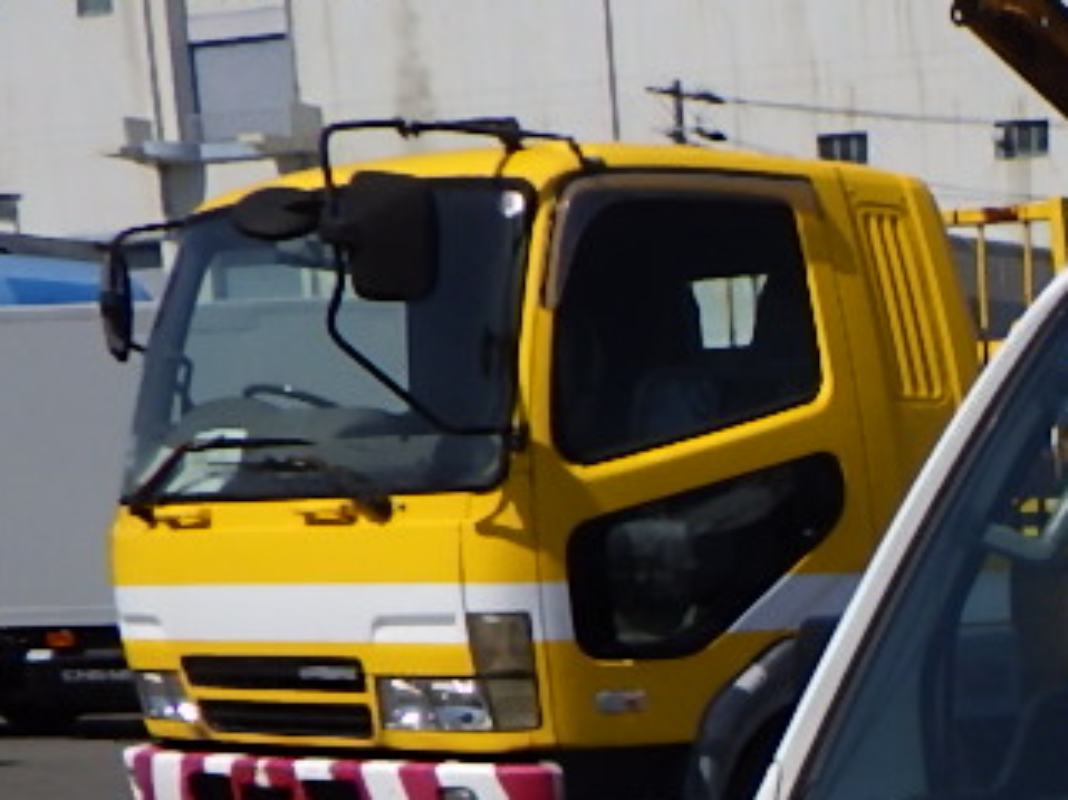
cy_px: 1185
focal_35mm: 90
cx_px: 1694
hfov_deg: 18.7
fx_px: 2776
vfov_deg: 15.2
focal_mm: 5
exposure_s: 1/2500
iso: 125
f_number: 4.2
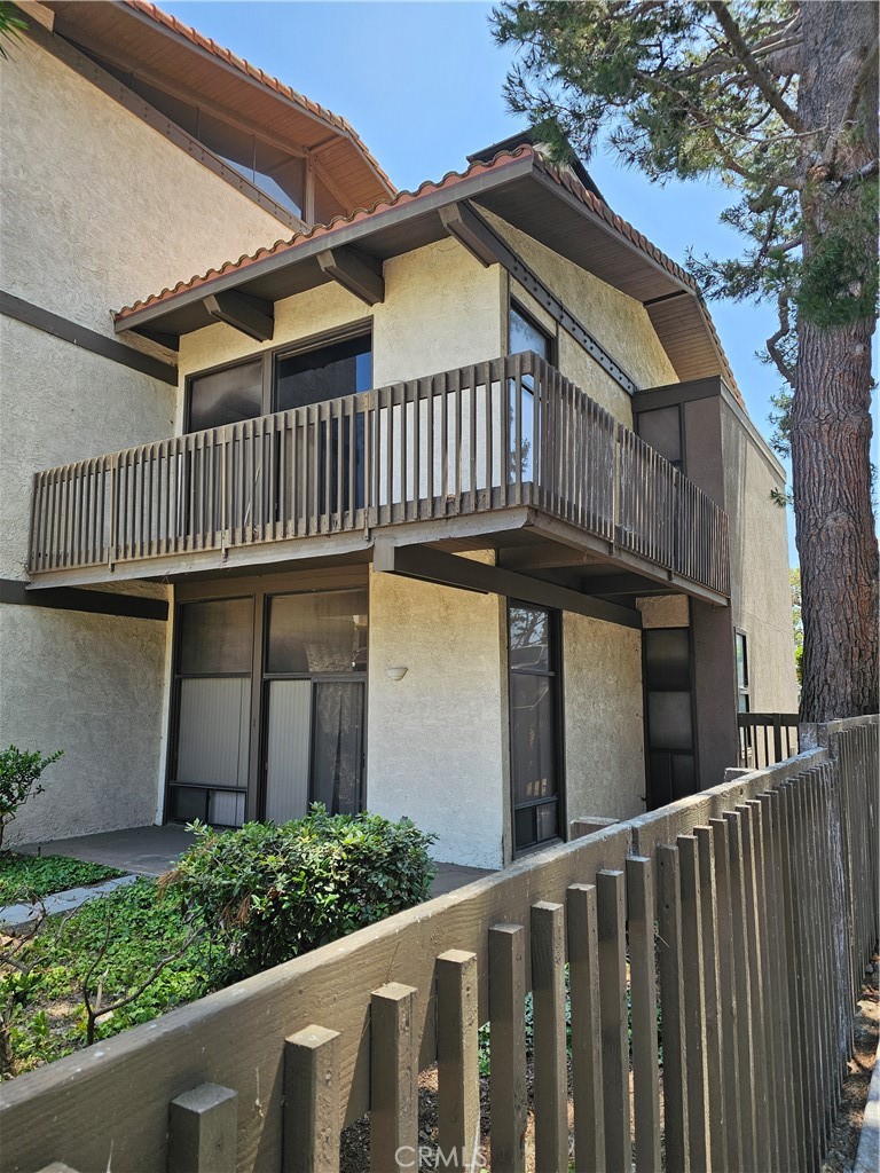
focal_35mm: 23
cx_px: 440
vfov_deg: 73.9
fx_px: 780
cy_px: 586
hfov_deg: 58.9
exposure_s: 1/373
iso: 20
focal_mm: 6.3
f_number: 1.7
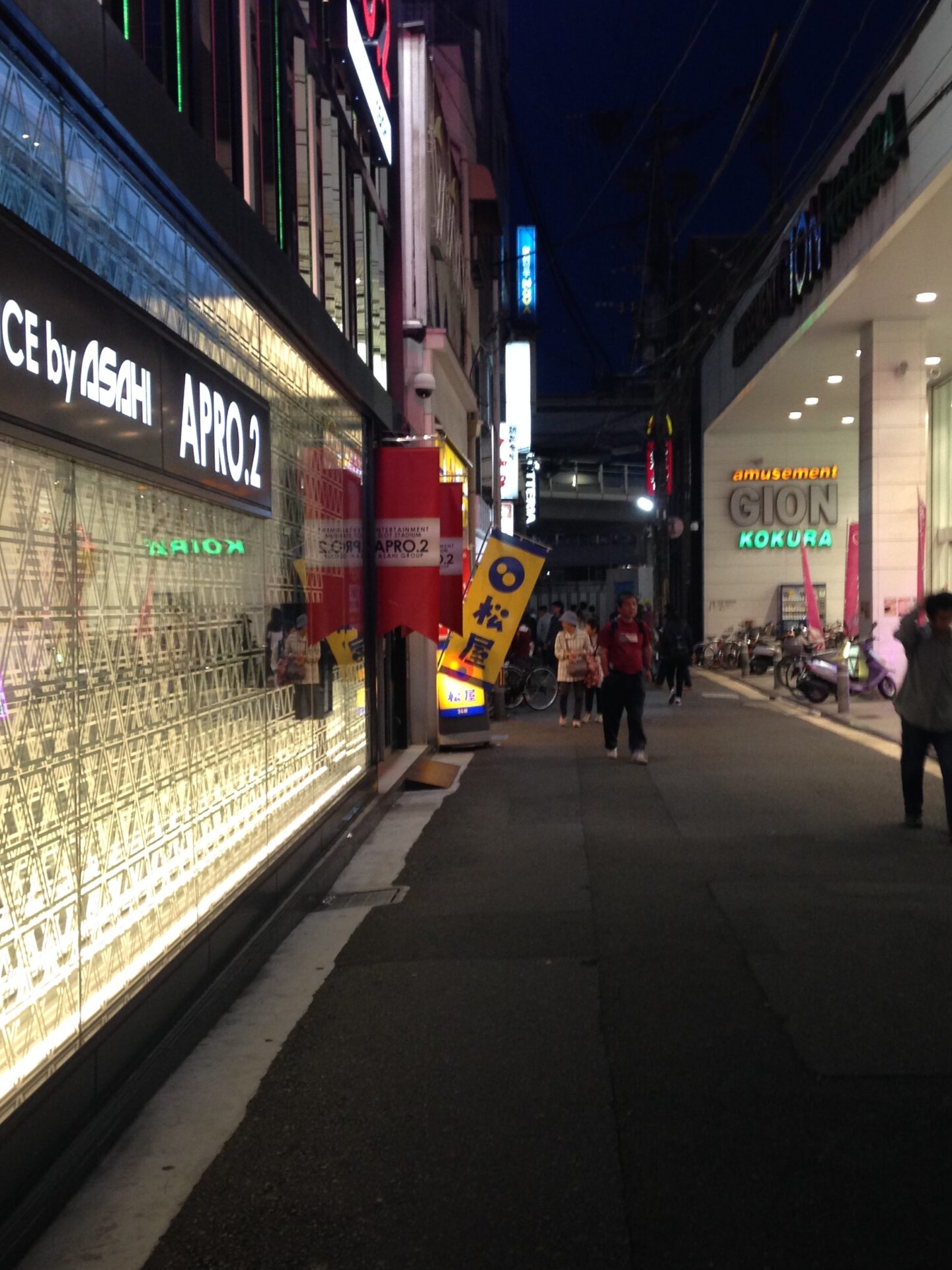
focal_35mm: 44
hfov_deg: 32.9
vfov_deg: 42.9
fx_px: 1613
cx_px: 491
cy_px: 641
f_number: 2.4
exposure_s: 1/20
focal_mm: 4.12
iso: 100
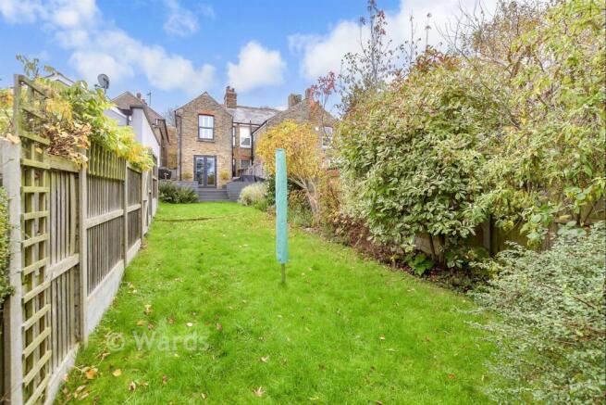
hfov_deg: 100.4
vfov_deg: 77.4
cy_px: 202
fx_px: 253
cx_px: 303
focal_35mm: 15
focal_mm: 10
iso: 160
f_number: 6.3
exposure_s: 1/100
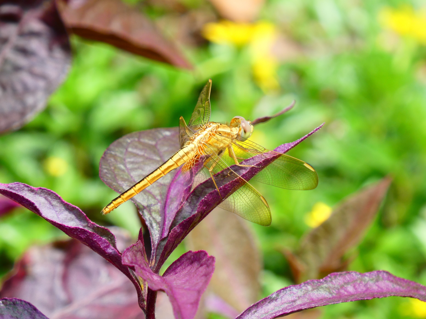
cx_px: 213
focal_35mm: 347
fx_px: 4270
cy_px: 160
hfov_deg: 5.7
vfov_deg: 4.3
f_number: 6
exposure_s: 1/160
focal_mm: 62.1
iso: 80
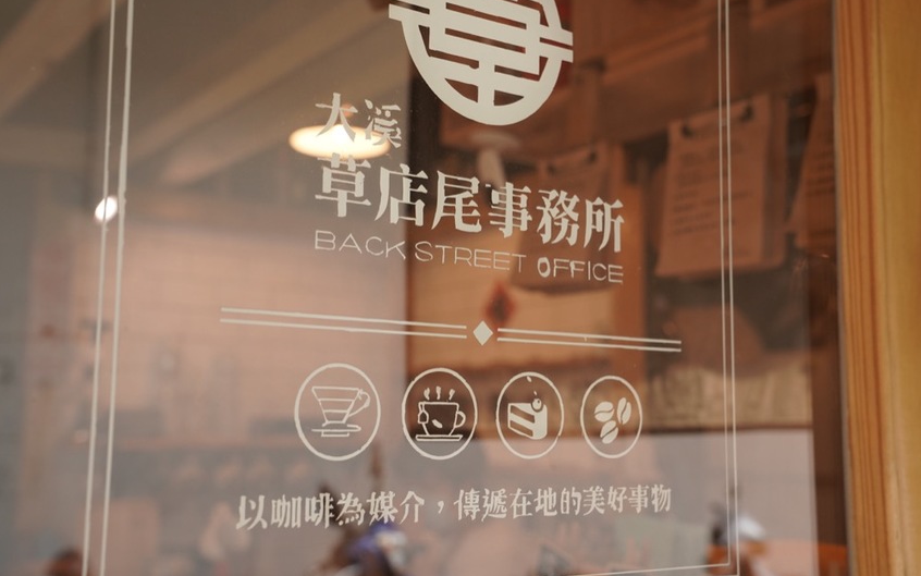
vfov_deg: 29.2
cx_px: 462
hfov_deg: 45.3
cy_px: 295
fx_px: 1105
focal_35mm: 44
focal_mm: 43
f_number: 5
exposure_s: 1/125
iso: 1000
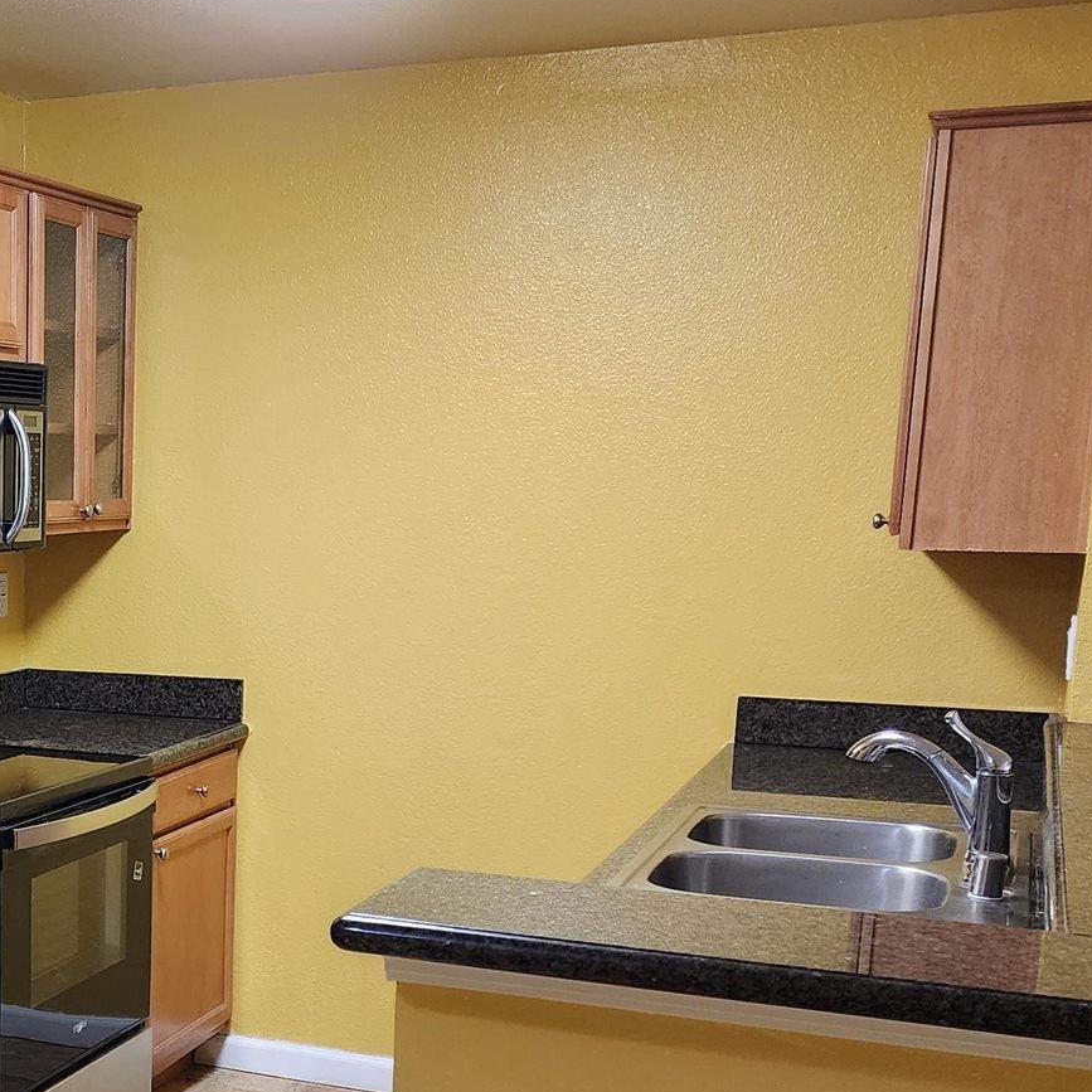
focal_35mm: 54
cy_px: 838
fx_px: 1927
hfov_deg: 29.7
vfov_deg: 31.0
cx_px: 19
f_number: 1.8
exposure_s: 1/120
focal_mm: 6.4
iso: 400
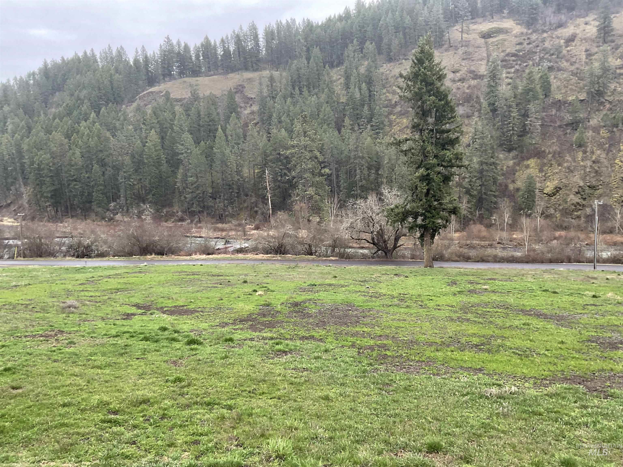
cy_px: 234
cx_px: 312
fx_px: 522
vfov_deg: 48.2
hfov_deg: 61.7
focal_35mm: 29
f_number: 1.8
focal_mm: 3
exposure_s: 1/120
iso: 50
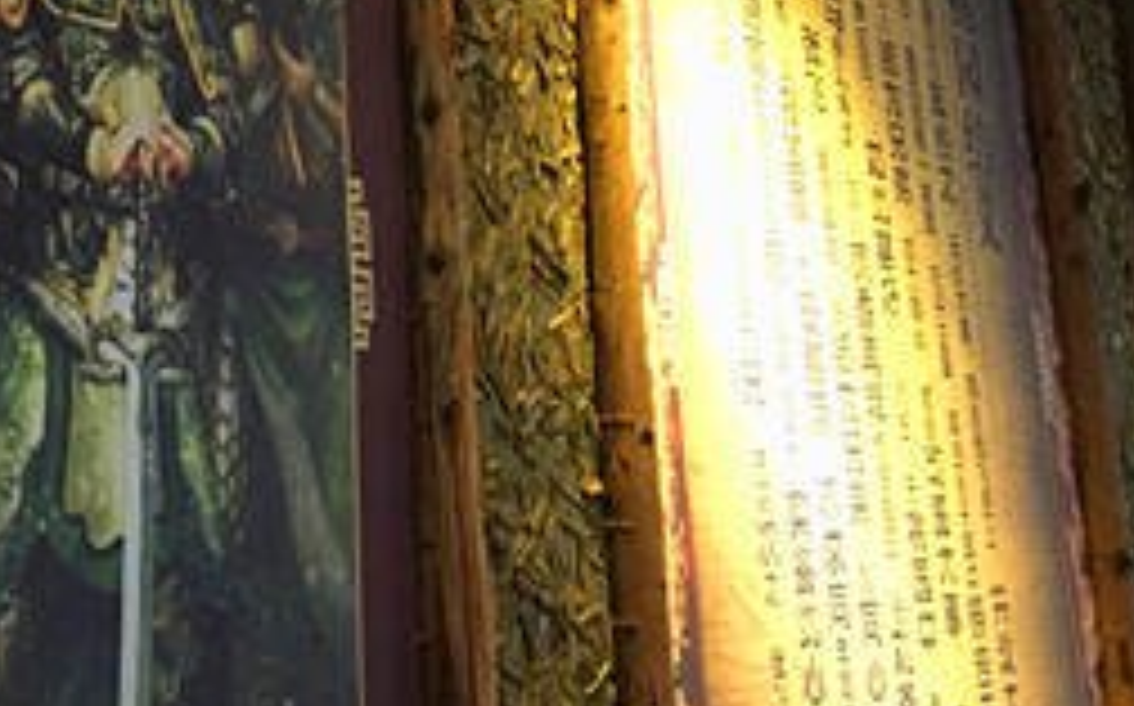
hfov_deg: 33.3
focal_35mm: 61
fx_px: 1884
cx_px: 414
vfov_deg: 20.8
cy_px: 61
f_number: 2.2
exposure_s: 1/17
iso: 125
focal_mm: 4.15
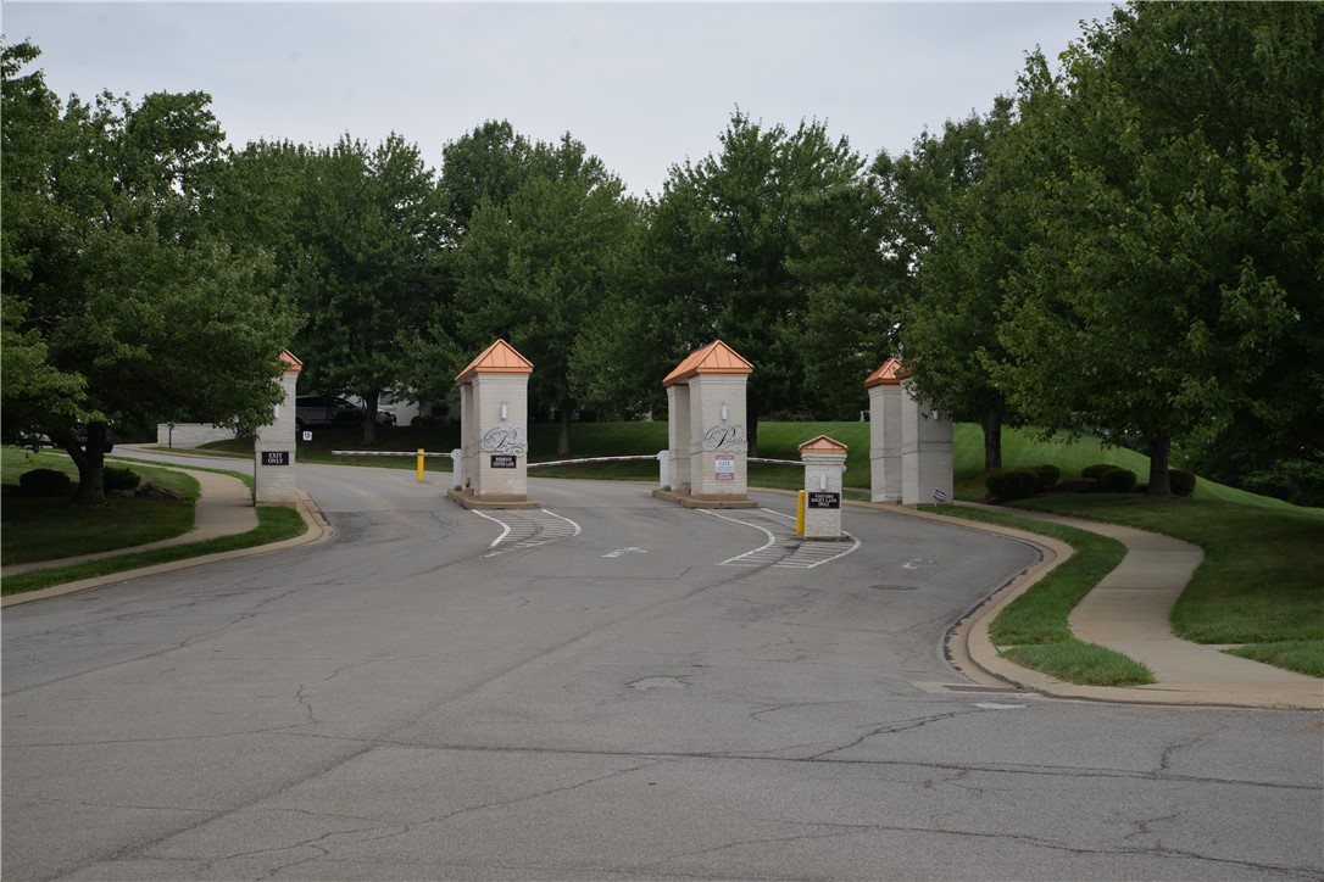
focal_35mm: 66
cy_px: 441
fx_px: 2427
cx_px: 662
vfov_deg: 20.6
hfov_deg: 30.5
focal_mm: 66
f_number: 6.7
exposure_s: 1/180
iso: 200
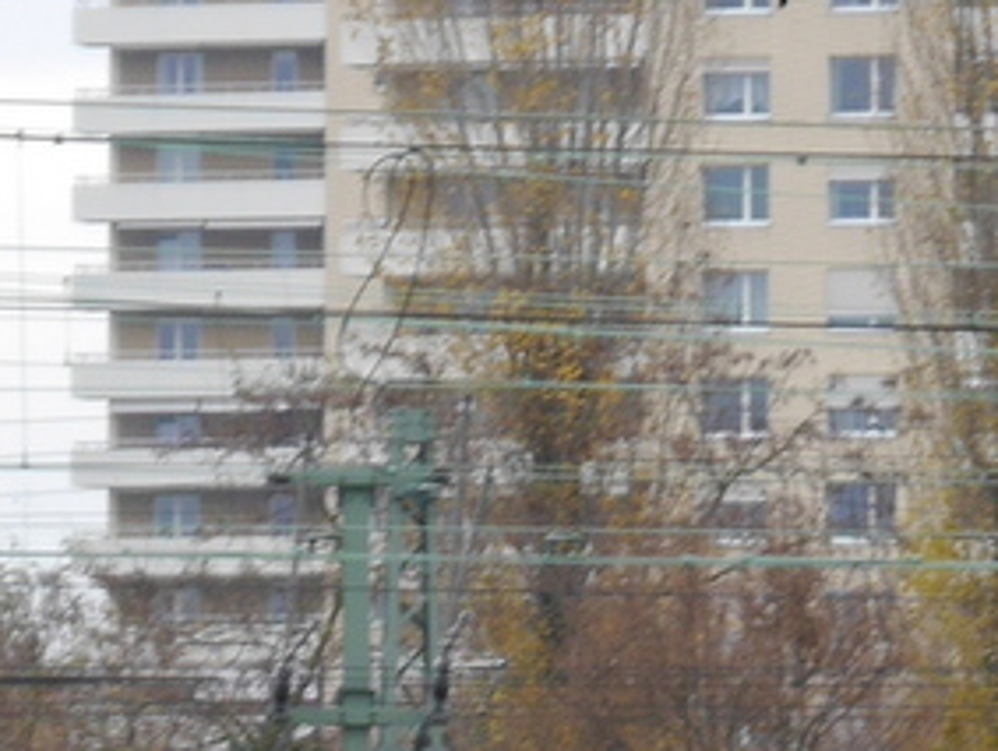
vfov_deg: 4.2
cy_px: 1042
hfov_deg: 5.5
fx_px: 10277
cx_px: -585
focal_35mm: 356
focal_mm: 42
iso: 160
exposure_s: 1/100
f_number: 5.6
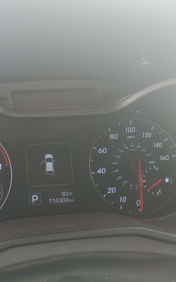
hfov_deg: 33.3
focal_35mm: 37
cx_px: 31
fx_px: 284
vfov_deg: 52.7
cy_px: 141
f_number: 1.5
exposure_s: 1/164
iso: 50
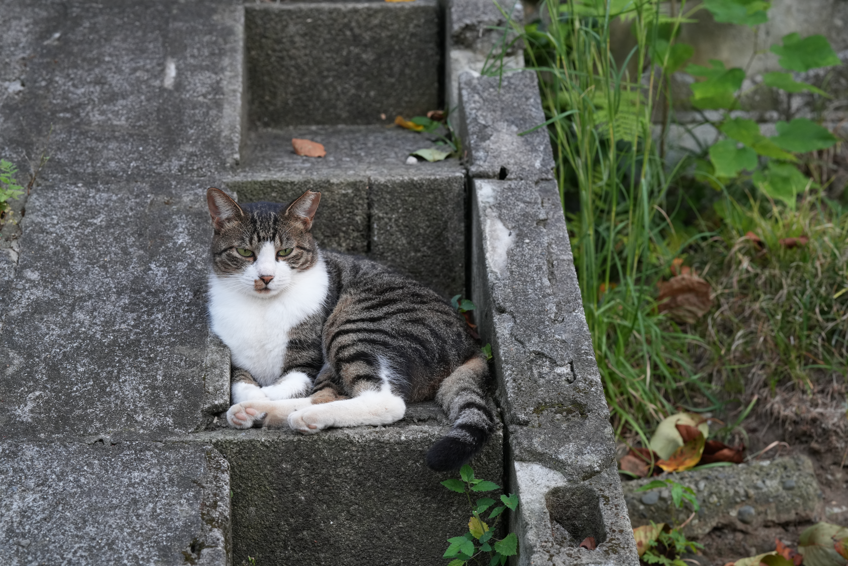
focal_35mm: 85
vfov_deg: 16.1
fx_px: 2002
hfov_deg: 23.9
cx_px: 424
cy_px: 283
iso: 800
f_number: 5.6
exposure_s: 1/100
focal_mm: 85
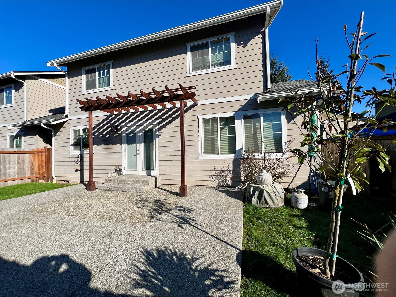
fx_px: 149
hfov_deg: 106.2
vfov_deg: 89.9
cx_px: 198
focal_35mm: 13
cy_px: 148
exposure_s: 1/2273
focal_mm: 1.57
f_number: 1.8
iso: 32
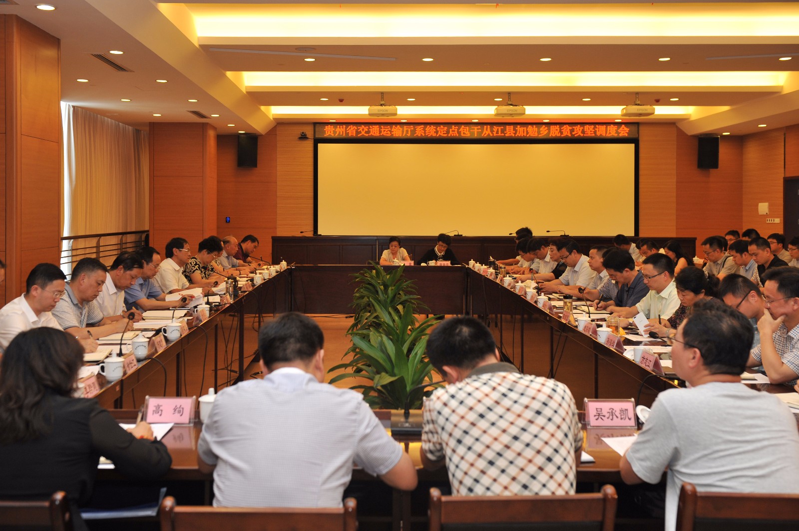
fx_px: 798
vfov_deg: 36.8
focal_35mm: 36
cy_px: 266
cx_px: 400
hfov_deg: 53.2
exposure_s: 1/80
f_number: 4
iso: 640
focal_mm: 36
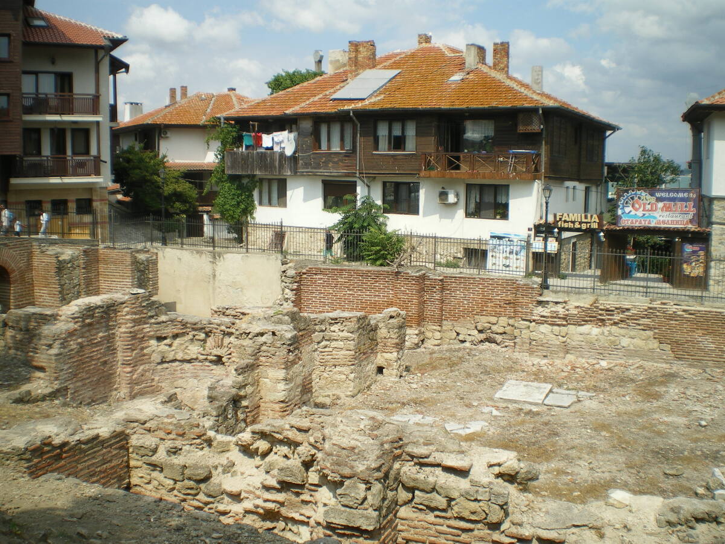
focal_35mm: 36
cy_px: 272
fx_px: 754
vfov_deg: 39.7
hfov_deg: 51.4
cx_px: 362
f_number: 4.6
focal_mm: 6.3
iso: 50
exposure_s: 1/500
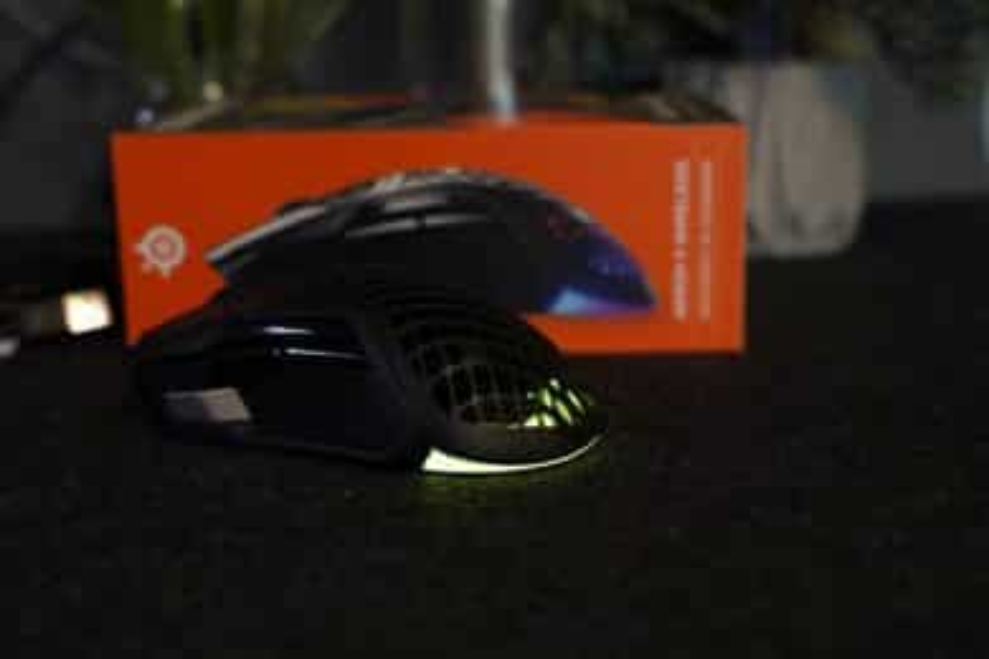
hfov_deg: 39.6
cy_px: 330
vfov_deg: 27.0
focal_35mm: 50
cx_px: 494
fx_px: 1374
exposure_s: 1/50
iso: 1600
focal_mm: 50
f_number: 5.6
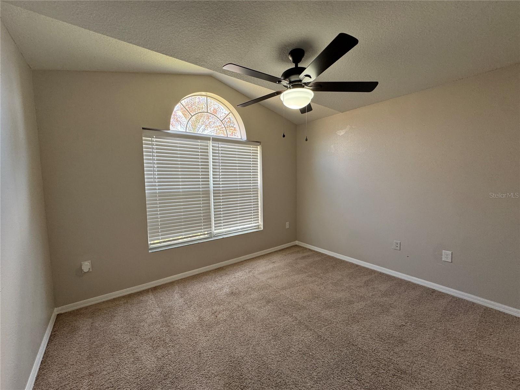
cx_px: 260
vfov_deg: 85.7
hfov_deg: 102.1
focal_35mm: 14
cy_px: 195
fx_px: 210
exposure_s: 1/120
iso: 200
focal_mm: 2.22
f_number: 2.2
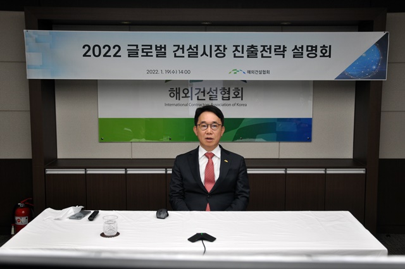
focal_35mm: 42
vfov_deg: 31.8
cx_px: 202
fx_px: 472
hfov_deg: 46.5
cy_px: 134
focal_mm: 28
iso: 400
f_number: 4.5
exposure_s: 1/80
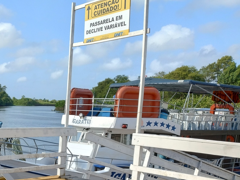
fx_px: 360
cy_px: 169
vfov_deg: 26.8
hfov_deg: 34.4
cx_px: 17
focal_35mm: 52
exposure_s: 1/381
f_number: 1.7
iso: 100
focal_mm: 4.71
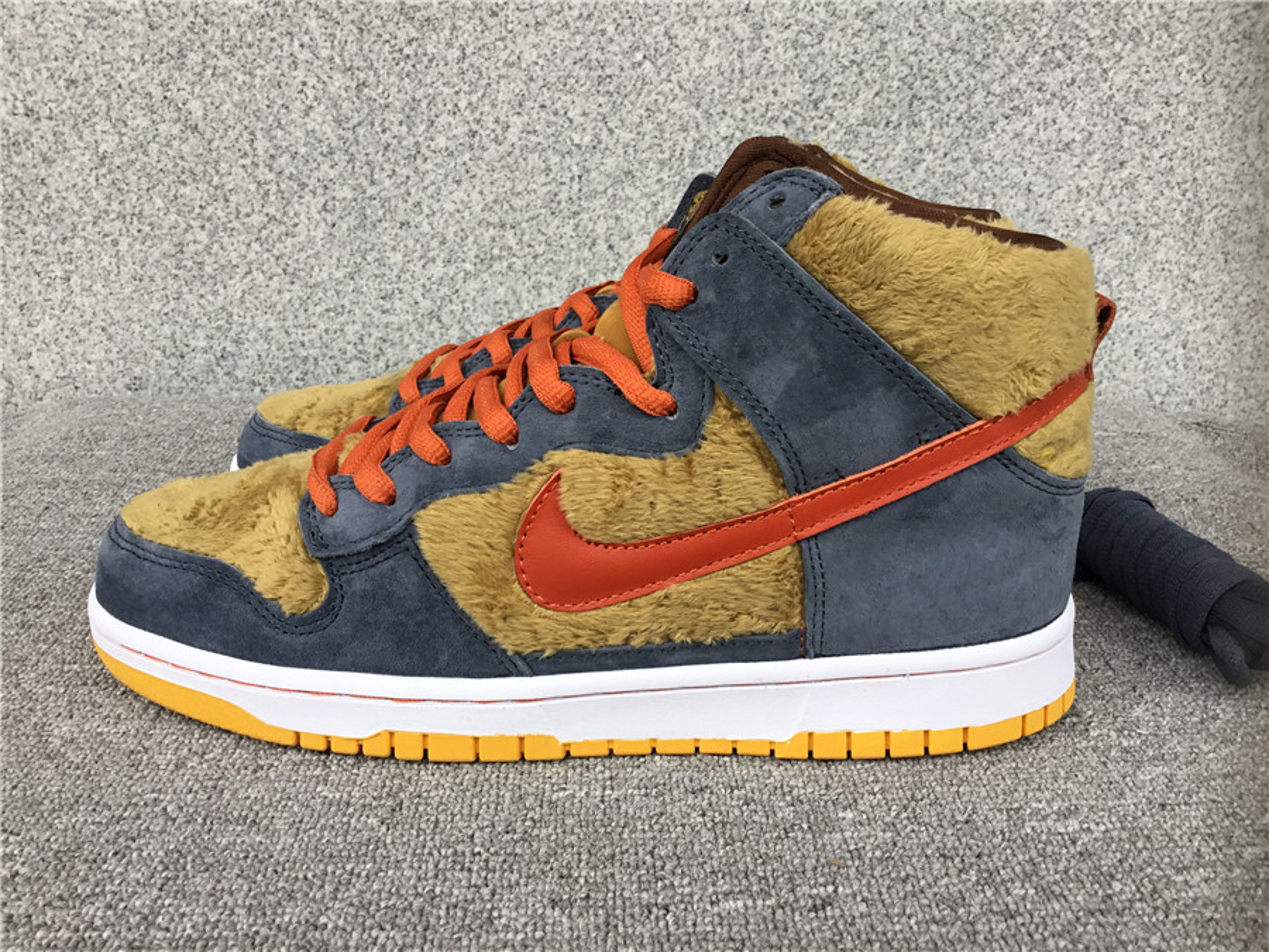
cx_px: 634
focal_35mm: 31
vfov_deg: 45.4
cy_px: 476
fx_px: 1136
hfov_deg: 58.4
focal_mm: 3.3
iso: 32
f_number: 2.4
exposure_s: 1/100
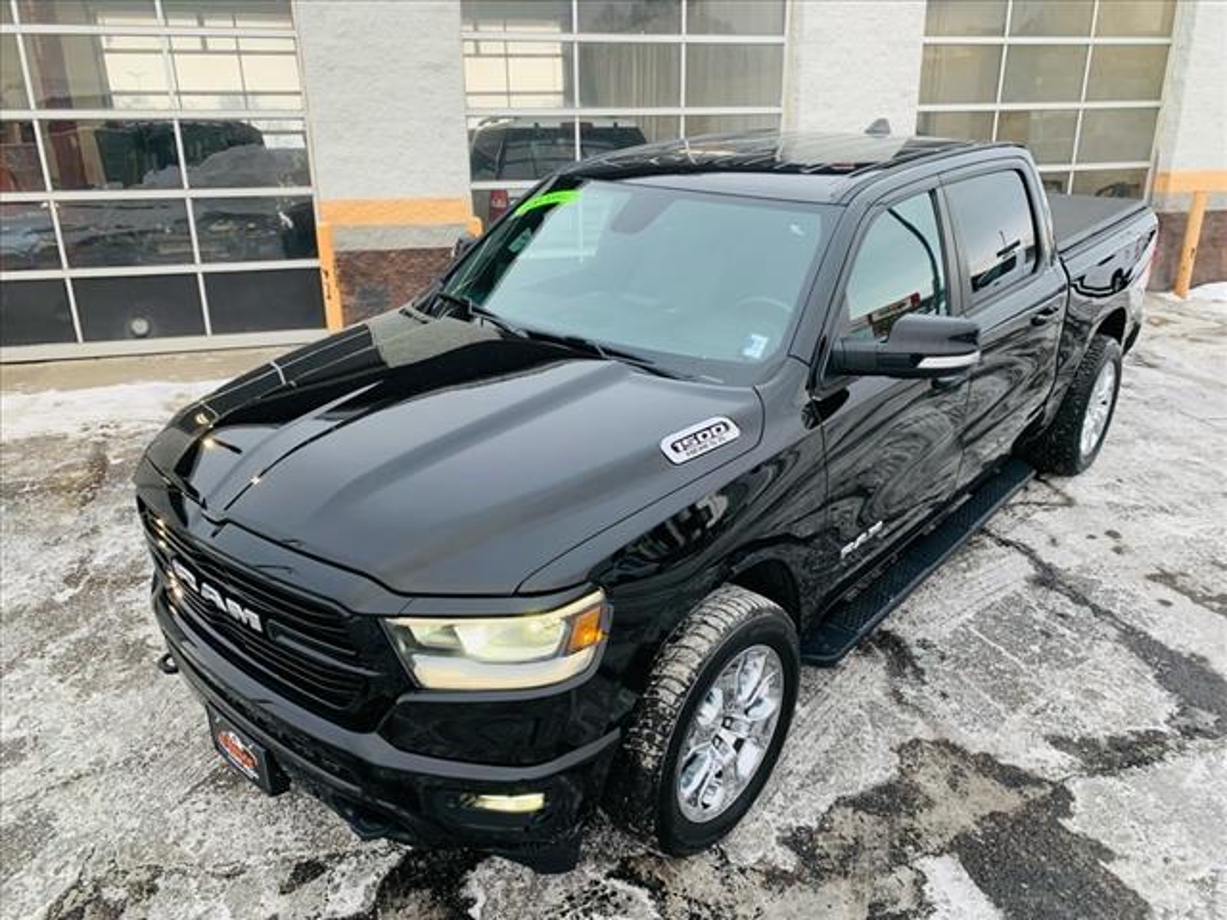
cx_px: 614
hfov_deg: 67.3
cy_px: 460
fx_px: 922
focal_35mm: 26
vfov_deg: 53.1
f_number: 1.8
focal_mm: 4.25
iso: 64
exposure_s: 1/120
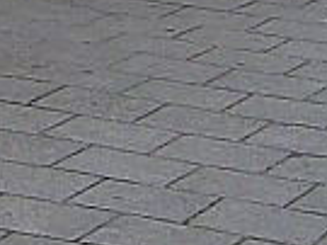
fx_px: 2577
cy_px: -663
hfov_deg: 7.0
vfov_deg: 5.0
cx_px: -317
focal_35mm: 273
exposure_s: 1/667
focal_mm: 6
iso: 100
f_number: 4.7
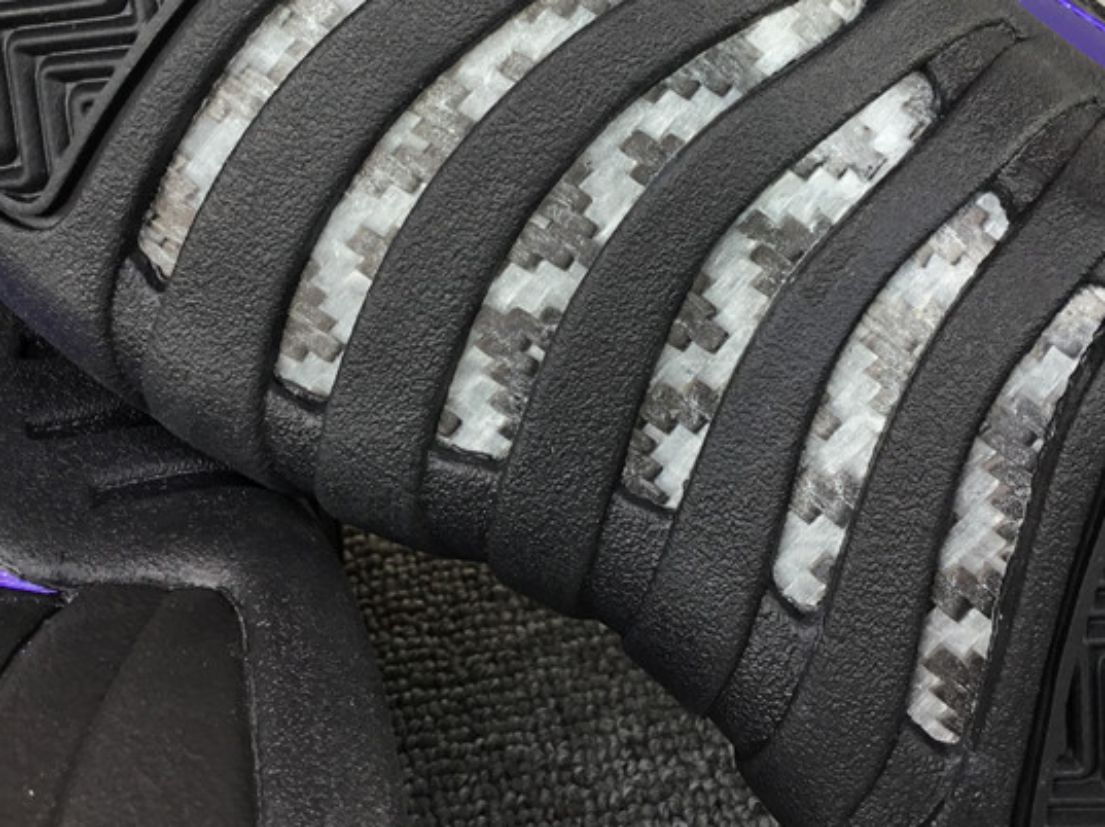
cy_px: 151
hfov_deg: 36.8
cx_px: 617
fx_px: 1659
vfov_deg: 27.4
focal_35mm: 52
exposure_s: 1/100
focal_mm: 3.3
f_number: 2.4
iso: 25
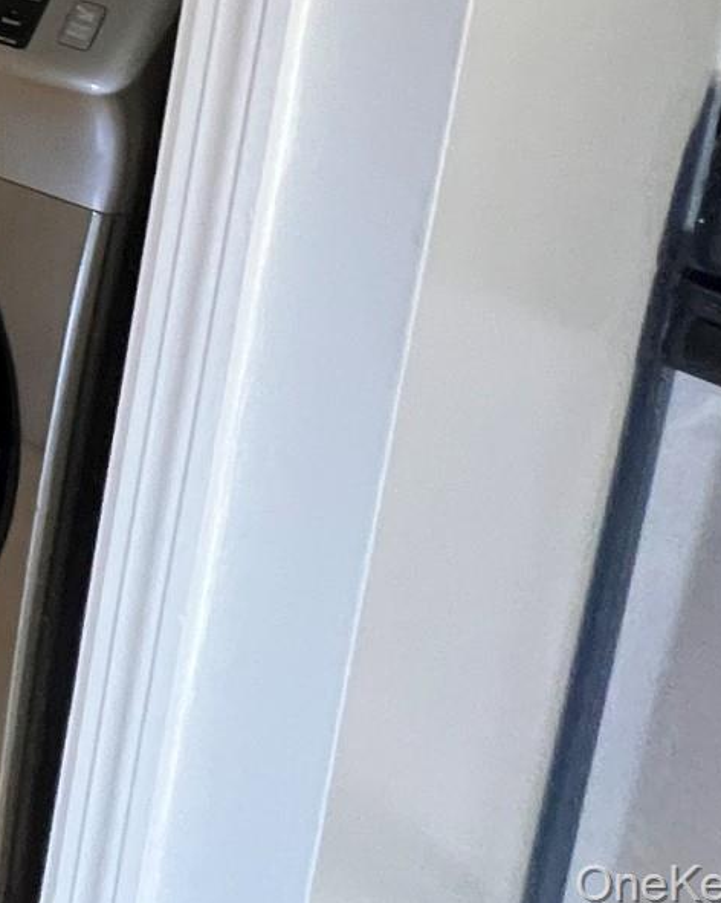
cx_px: -678
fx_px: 1175
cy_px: -254
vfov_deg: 32.4
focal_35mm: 44
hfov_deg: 20.0
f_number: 1.8
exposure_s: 1/60
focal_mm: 1.57
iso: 400
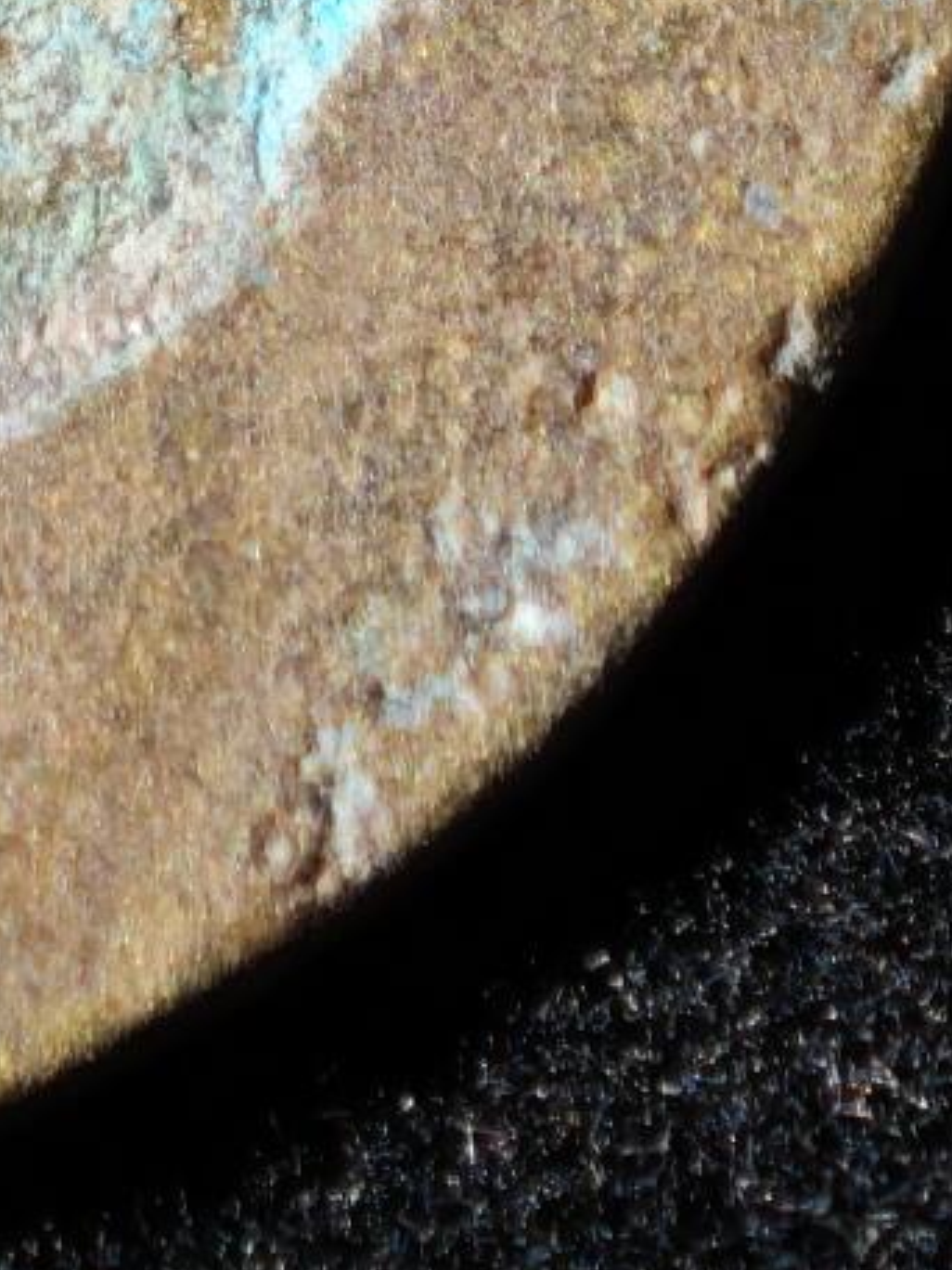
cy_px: -473
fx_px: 17234
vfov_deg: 4.2
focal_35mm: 470
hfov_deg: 3.1
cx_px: -760
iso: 160
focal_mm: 9
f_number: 2
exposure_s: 1/100
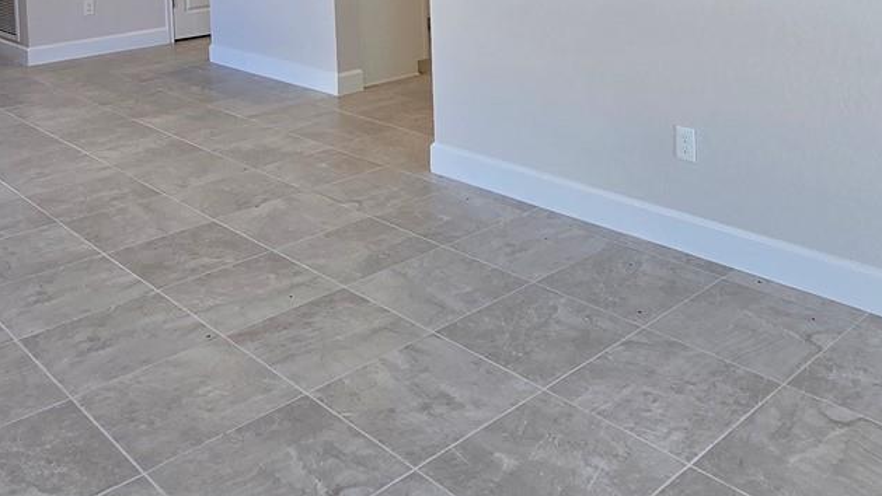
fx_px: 842
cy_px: -63
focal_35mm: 36
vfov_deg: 29.3
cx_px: 468
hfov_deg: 55.2
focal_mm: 2.2
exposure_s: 1/60
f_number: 2.2
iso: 64
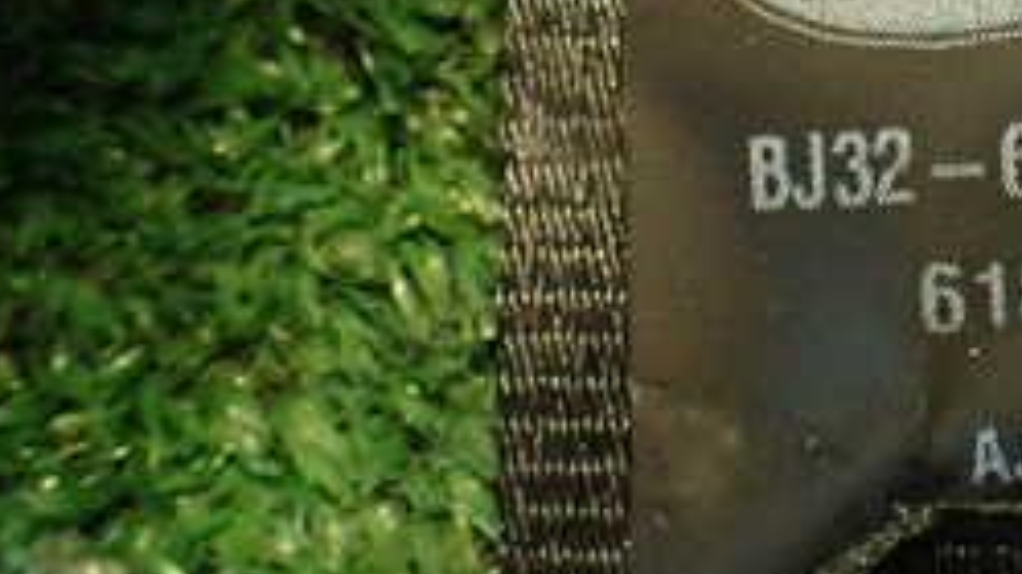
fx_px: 2276
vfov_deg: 14.2
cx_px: 1112
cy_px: 20
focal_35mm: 84
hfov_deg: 23.8
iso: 500
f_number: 2.4
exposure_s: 1/30
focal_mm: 5.79
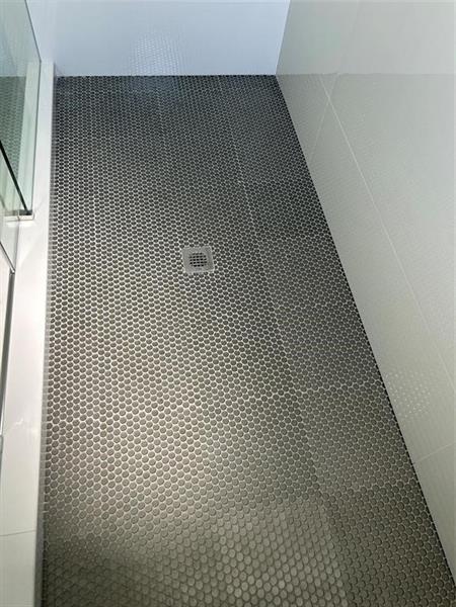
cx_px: 228
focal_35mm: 26
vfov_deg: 67.3
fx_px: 457
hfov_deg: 53.1
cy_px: 304
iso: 32
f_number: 1.5
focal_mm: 5.7
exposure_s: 1/120
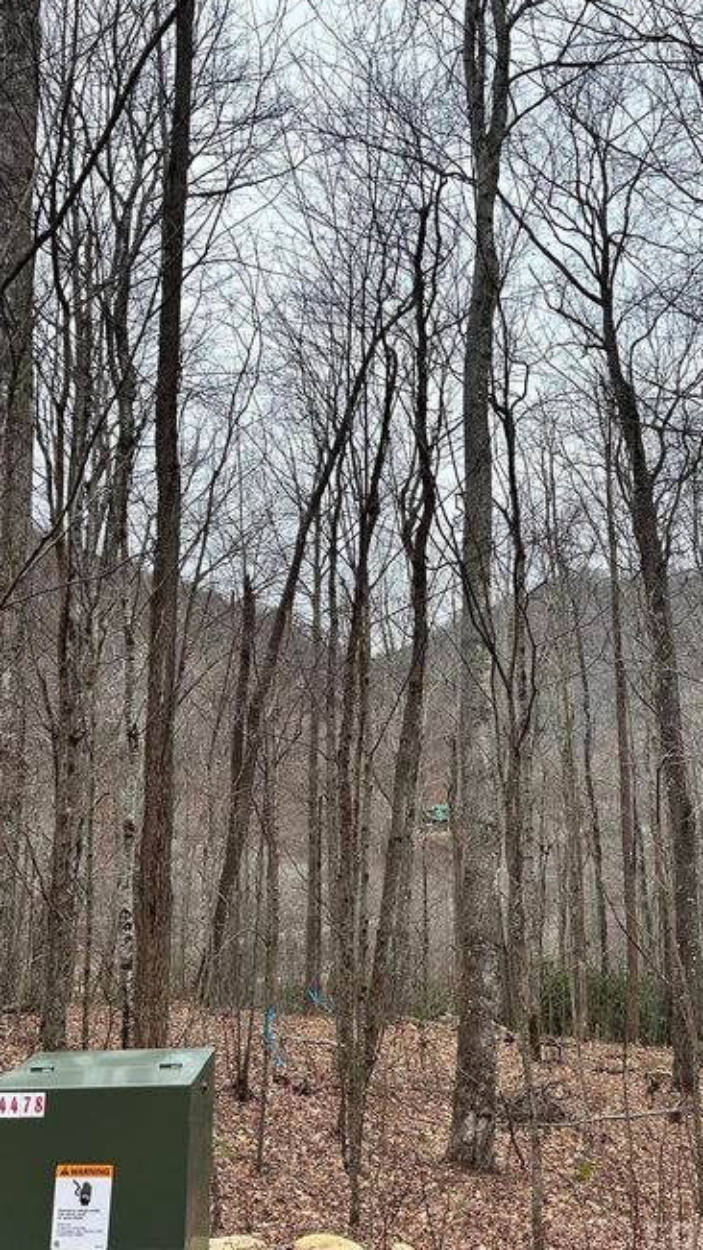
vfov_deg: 66.1
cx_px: 448
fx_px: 961
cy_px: 631
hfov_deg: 39.8
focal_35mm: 29
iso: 50
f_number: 1.5
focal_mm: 5.7
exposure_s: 1/909
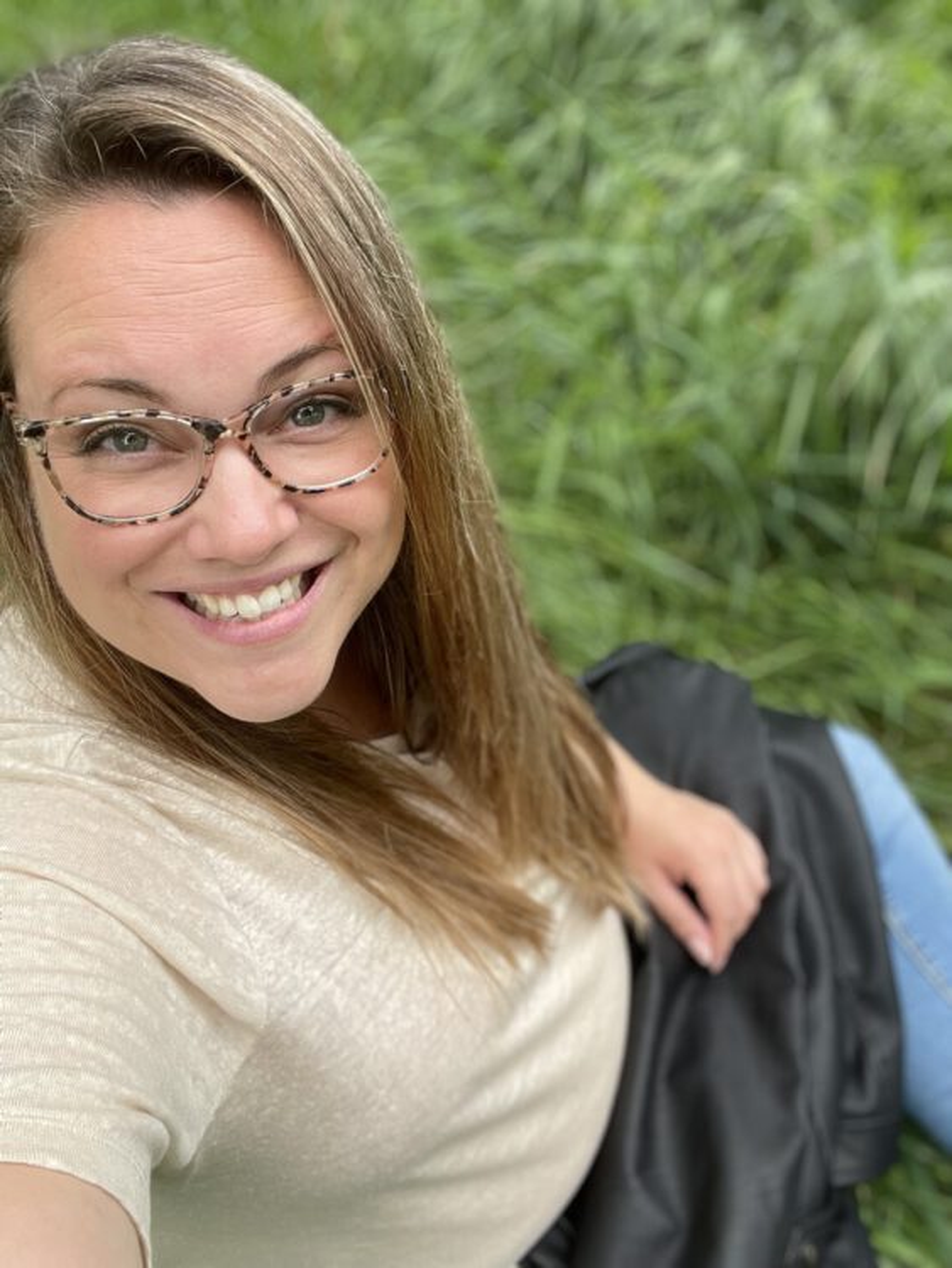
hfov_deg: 46.8
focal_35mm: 30
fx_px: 1099
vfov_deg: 59.9
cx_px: 476
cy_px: 634
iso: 25
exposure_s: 1/121
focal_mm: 2.71
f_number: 2.2
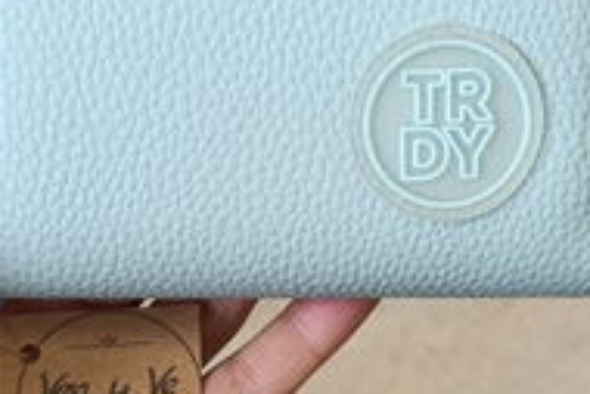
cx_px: 314
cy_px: 163
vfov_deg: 20.3
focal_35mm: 67
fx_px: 1099
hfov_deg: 30.0
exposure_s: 1/100
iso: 267
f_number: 1.65
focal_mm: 6.11
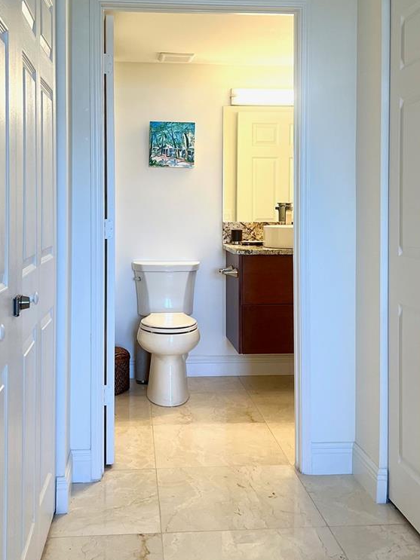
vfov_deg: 44.4
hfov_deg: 34.3
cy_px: 203
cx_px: 199
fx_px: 680
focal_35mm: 42
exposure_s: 1/120
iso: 80
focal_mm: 5.7
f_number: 1.5
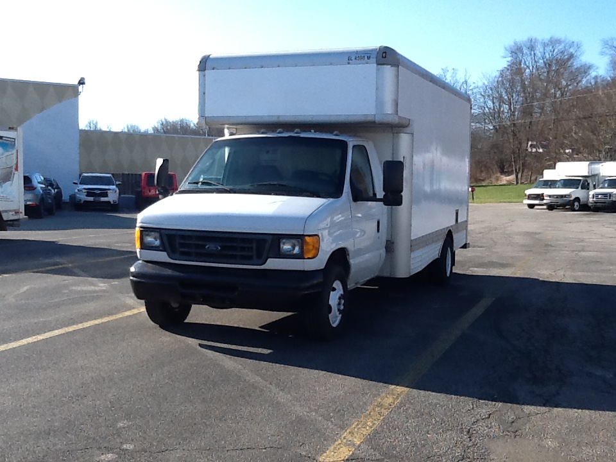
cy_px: 231
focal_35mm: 44
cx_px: 308
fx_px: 783
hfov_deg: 42.9
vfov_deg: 32.9
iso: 40
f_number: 2.4
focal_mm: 2.03
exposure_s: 1/652
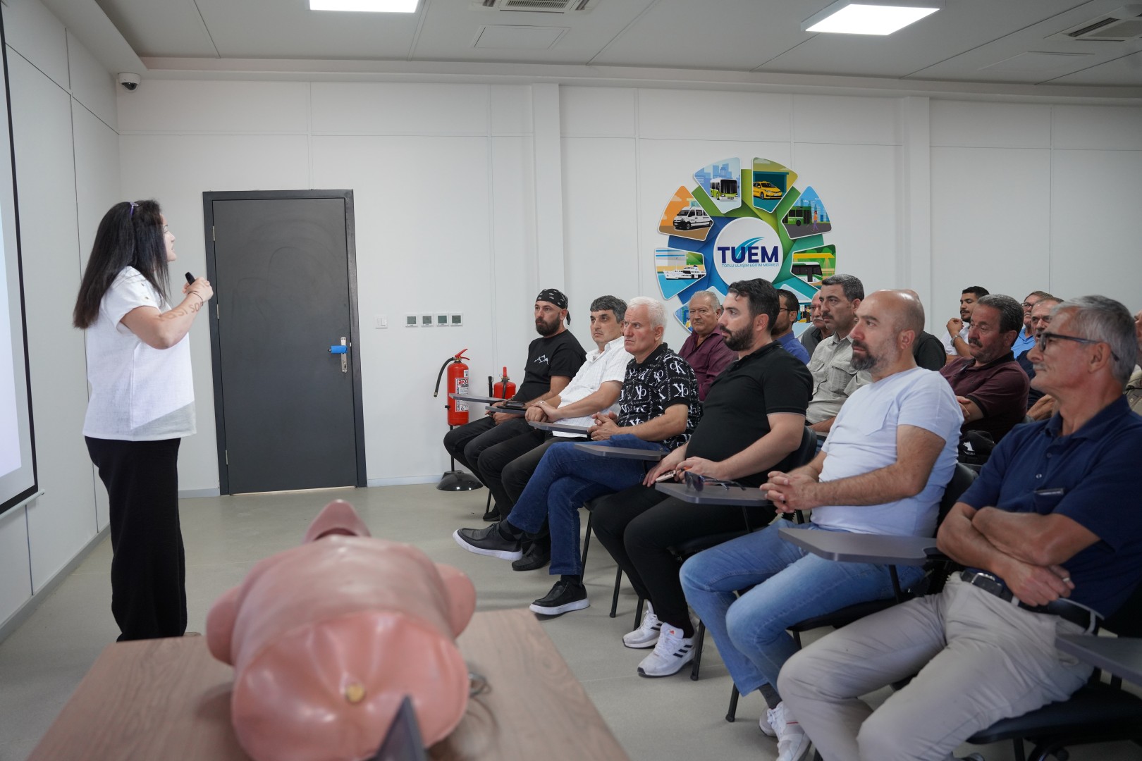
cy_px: 380
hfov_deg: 59.7
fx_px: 996
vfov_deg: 41.8
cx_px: 571
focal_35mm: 31
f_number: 4
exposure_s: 1/160
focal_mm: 31.4
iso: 1250
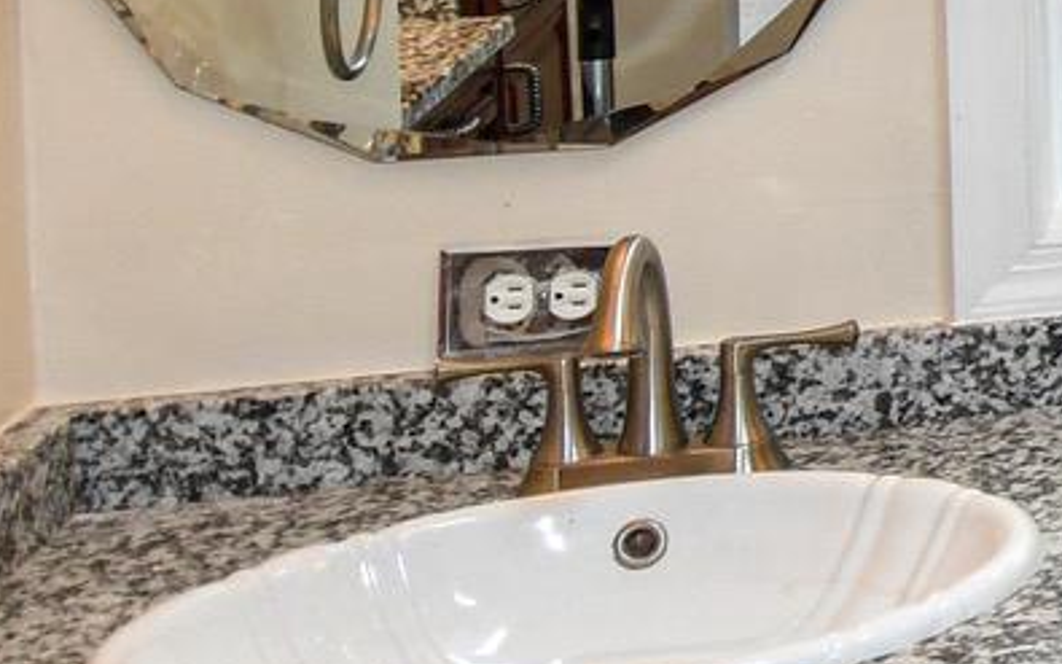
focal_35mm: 95
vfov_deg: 13.5
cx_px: 2433
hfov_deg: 15.0
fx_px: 2750
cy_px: -87
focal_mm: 12
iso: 280
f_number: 4
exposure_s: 1/60
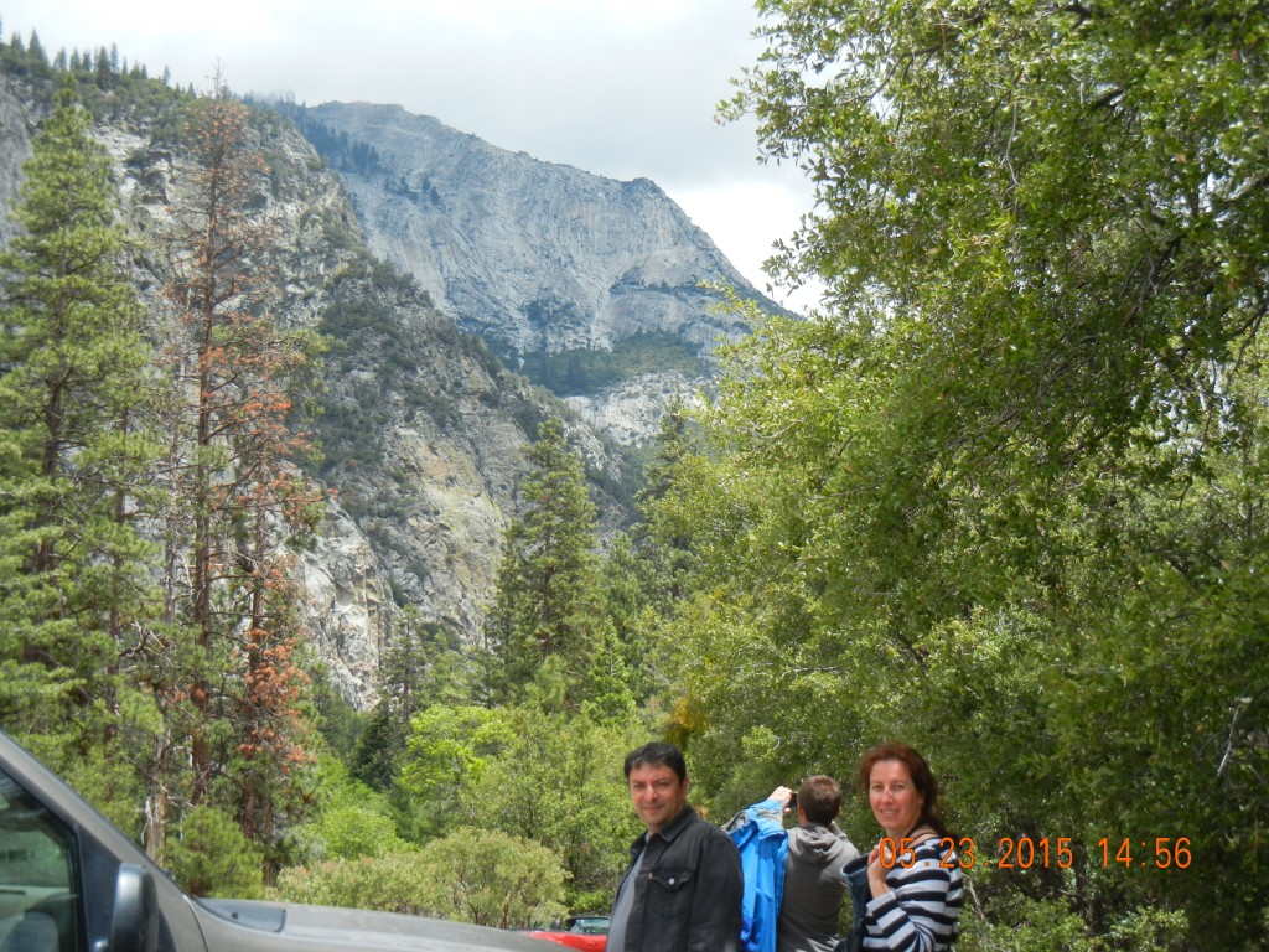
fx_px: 2163
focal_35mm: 59
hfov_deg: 32.7
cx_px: 634
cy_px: 476
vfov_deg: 24.8
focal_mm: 10.6
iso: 160
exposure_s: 1/817
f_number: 4
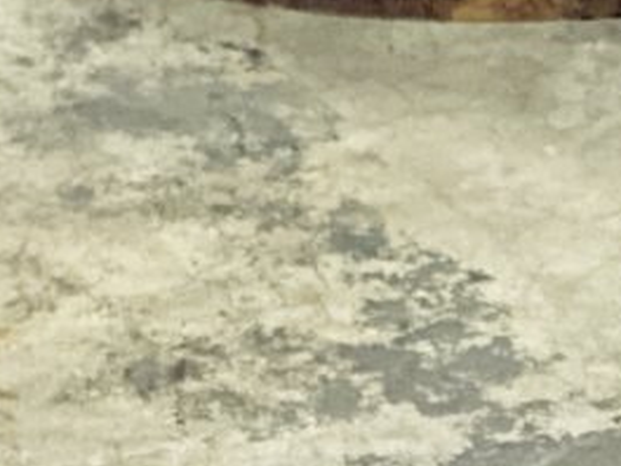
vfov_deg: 4.7
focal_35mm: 303
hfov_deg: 6.5
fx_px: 5436
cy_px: -774
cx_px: 468
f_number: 2
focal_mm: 6
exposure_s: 1/14
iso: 500
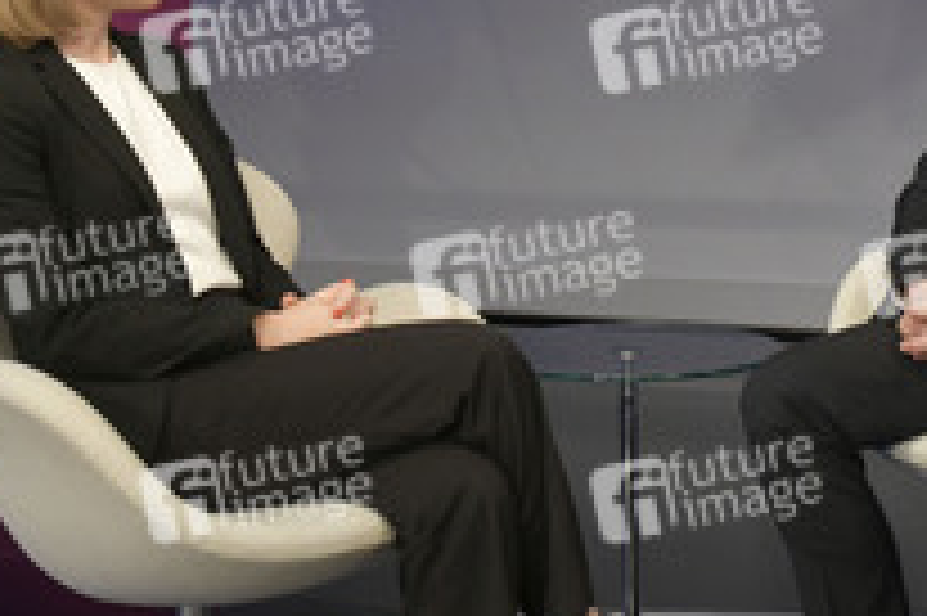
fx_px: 1801
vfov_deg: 19.4
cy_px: 378
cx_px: 587
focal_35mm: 70
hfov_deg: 28.7
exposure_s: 1/200
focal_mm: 32
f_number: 5.6
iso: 2000
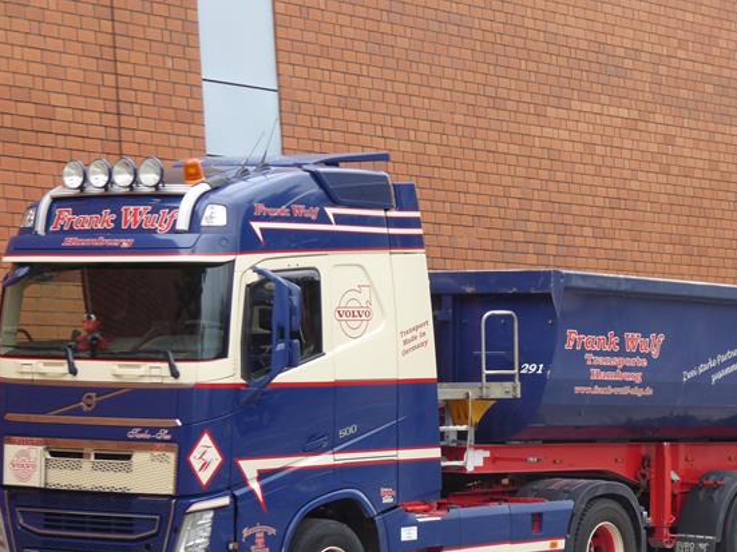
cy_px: 400
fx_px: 2597
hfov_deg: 16.1
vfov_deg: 12.1
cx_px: 447
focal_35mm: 122
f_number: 4.8
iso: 100
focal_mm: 15
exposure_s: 1/100
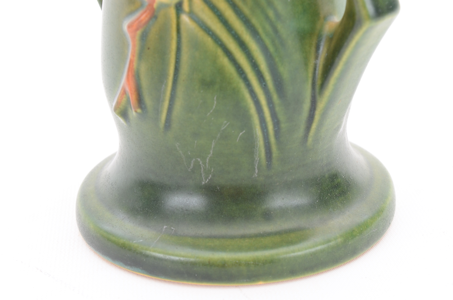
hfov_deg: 24.7
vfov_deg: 16.5
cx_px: 226
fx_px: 1036
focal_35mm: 82
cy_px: 150
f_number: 10
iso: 320
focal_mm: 55
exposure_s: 1/80
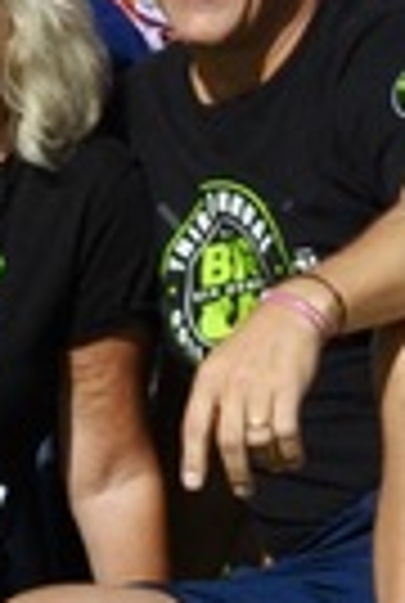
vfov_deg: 2.4
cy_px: -153
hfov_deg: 1.6
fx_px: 14252
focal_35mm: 849
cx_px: -133
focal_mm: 70
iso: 400
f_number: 7.1
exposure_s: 1/2000
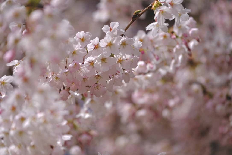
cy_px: 78
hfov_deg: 10.6
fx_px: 1250
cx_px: 116
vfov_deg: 7.1
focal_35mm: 194
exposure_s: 1/7000
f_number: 2.8
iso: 400
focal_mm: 129.2
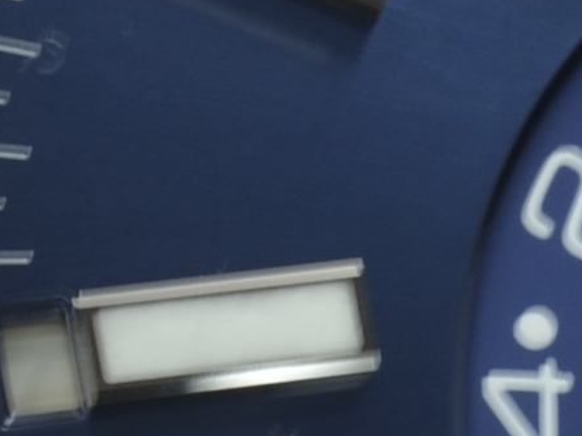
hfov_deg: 4.1
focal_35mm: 476
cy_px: 310
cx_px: 961
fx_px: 8001
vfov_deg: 3.1
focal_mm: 40
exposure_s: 1/13
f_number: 13
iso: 125
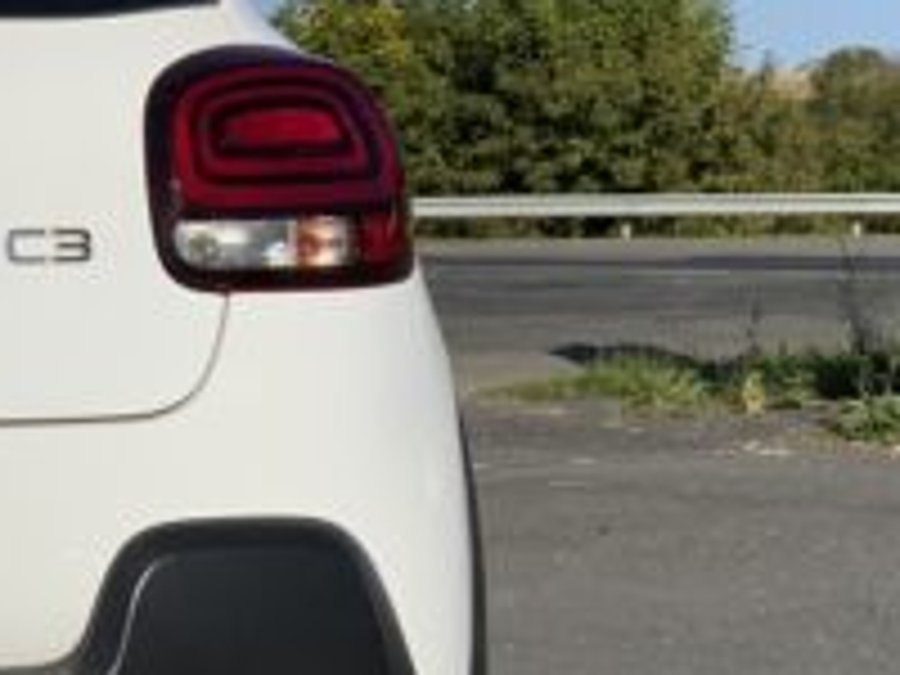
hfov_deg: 15.8
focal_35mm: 116
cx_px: -387
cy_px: 194
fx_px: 3016
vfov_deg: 12.7
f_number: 1.8
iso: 20
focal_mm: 3
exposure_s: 1/4785
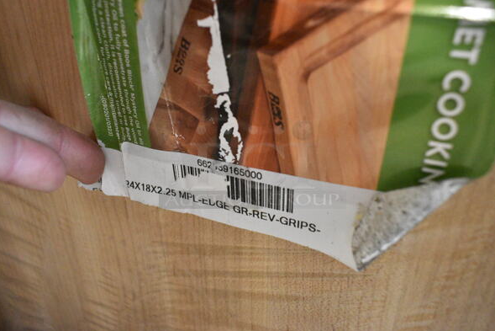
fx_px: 385
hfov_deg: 65.5
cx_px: 253
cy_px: 164
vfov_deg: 46.4
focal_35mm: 28
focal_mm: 18
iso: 6400
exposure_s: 1/100
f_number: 5
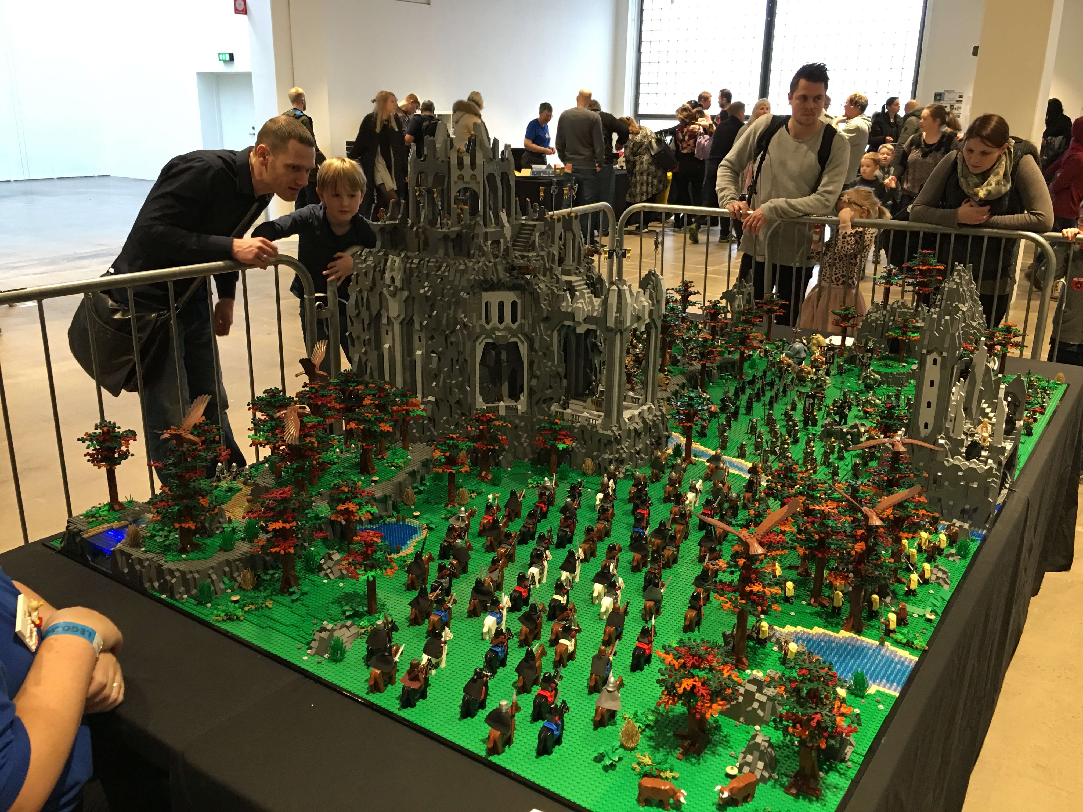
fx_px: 907
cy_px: 406
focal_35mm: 29
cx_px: 542
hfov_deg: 61.7
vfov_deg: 48.2
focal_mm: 4.15
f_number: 2.2
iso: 80
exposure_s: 1/17
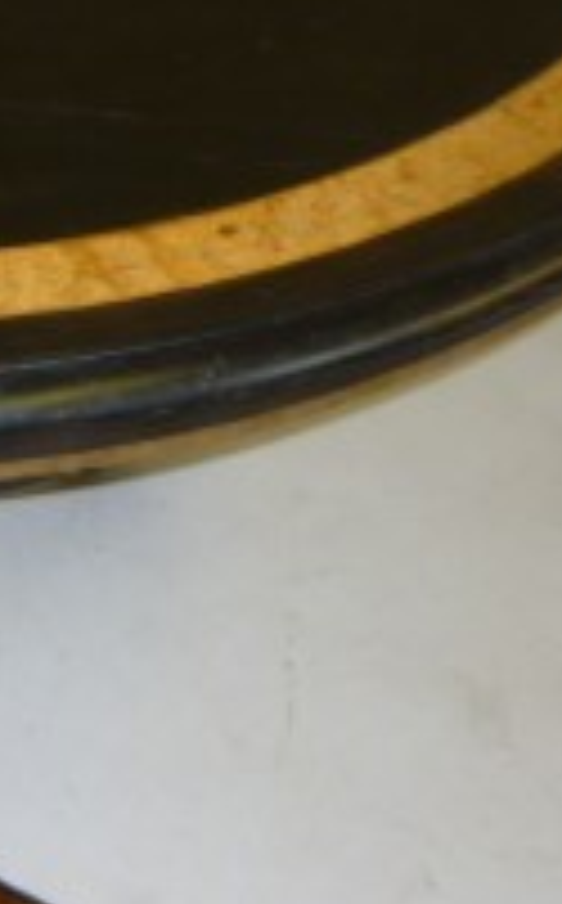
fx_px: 2410
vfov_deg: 21.1
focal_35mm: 98
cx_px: -301
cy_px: 270
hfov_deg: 12.6
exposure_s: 1/30
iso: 100
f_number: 3.3
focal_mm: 5.2
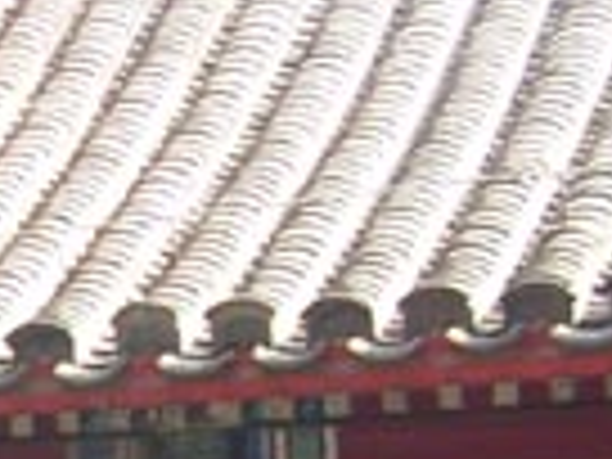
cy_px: 1004
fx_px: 3960
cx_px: -630
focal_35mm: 224
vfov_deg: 6.4
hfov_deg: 8.4
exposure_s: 1/90
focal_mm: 6.3
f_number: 2.8
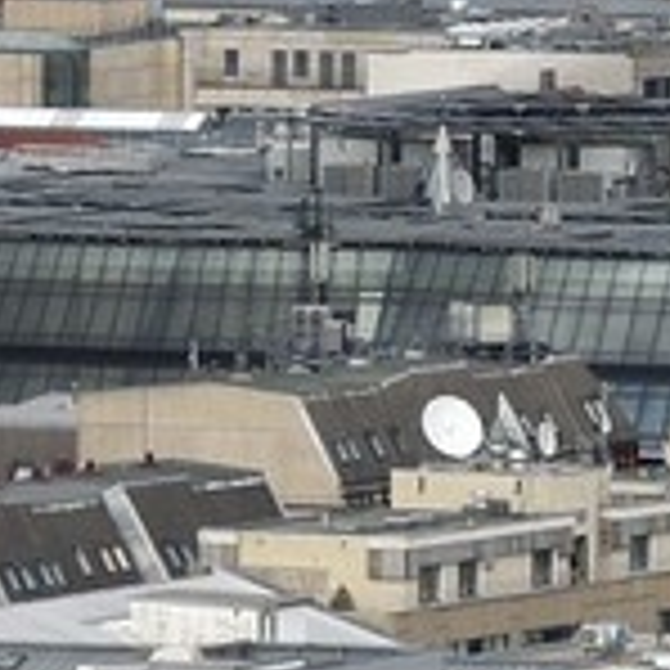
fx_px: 21000
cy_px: -1470
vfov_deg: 1.8
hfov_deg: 1.8
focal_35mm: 959
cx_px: -108
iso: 200
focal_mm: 105
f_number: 9
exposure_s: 1/400
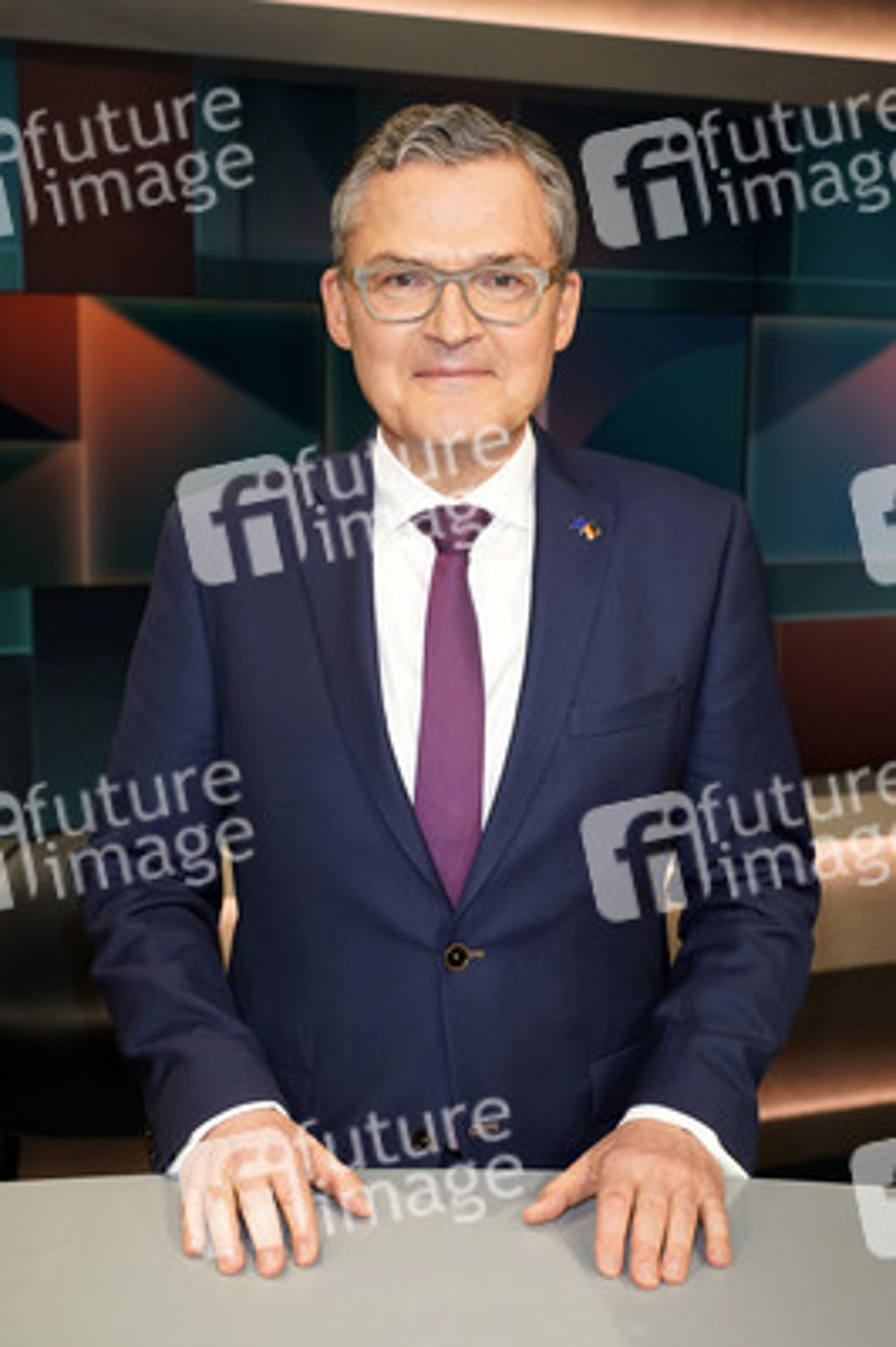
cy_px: 674
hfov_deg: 31.8
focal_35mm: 42
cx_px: 448
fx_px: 1571
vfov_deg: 46.4
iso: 2000
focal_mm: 42
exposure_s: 1/160
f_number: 5.6
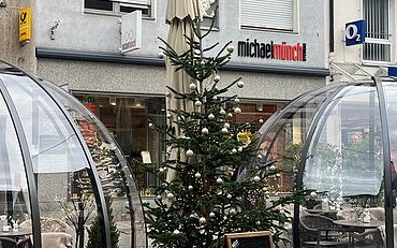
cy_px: 116
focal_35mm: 62
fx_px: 671
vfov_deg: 20.9
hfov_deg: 32.8
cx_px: 141
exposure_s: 1/181
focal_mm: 5.1
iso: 40
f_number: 1.6
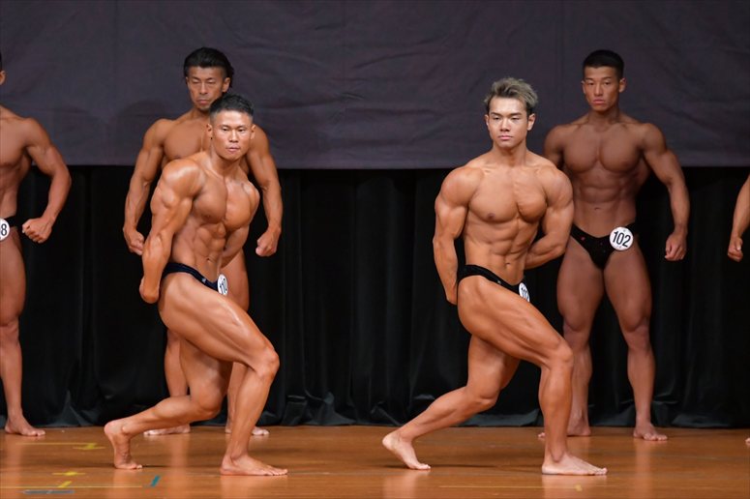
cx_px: 375
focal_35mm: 300
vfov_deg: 4.6
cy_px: 250
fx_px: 6247
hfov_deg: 6.9
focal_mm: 200
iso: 5000
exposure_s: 1/400
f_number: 5.6
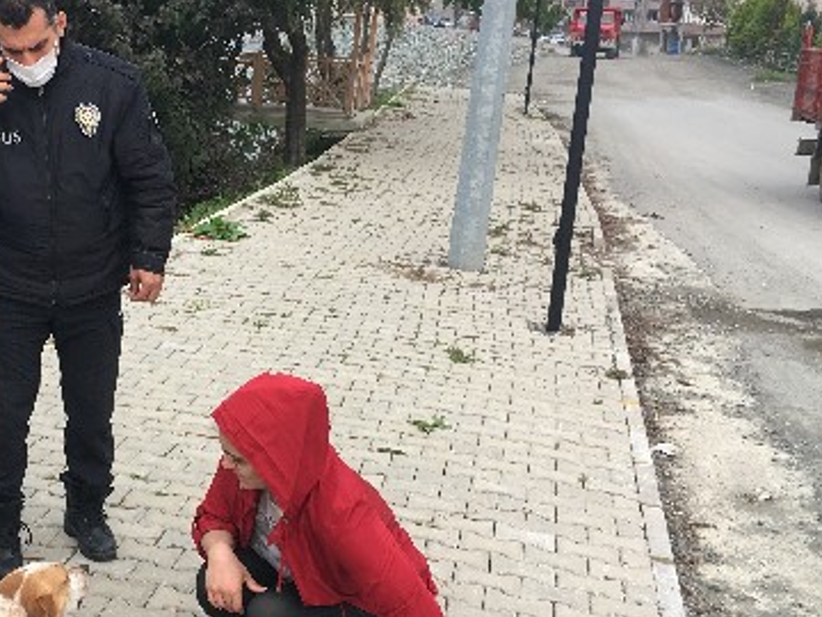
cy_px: 388
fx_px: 1282
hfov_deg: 34.0
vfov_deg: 26.9
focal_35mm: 54
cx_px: 119
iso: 25
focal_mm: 4.15
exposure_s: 1/425
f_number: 2.2
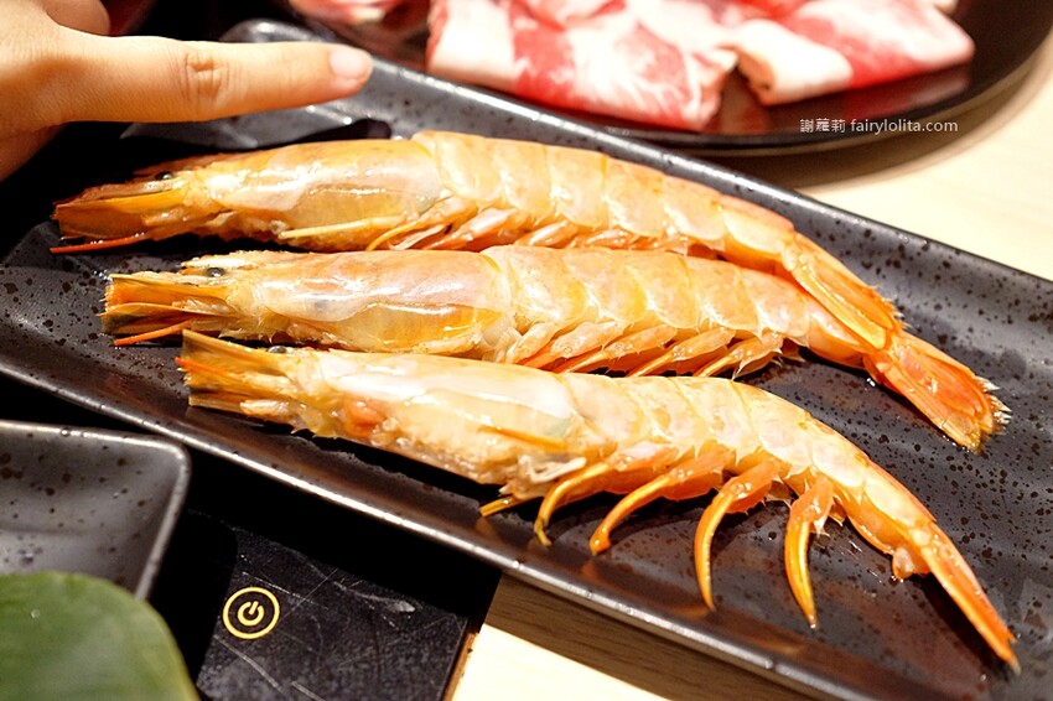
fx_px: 1023
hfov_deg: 54.5
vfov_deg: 37.8
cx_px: 526
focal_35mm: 35
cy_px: 350
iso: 2000
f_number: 2.8
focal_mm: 23
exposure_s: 1/250
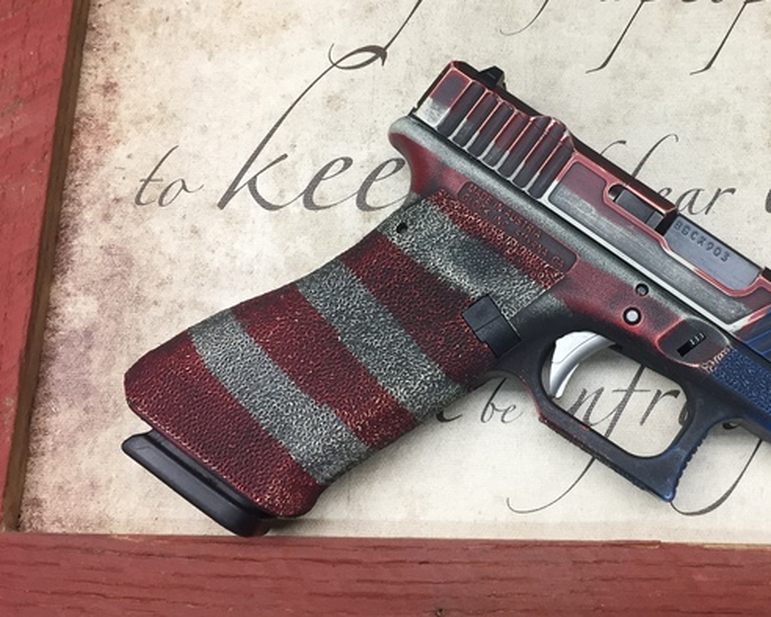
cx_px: 580
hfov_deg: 39.2
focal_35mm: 46
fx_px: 1050
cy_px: 251
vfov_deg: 32.7
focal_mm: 4.15
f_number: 2.2
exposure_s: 1/30
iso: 40
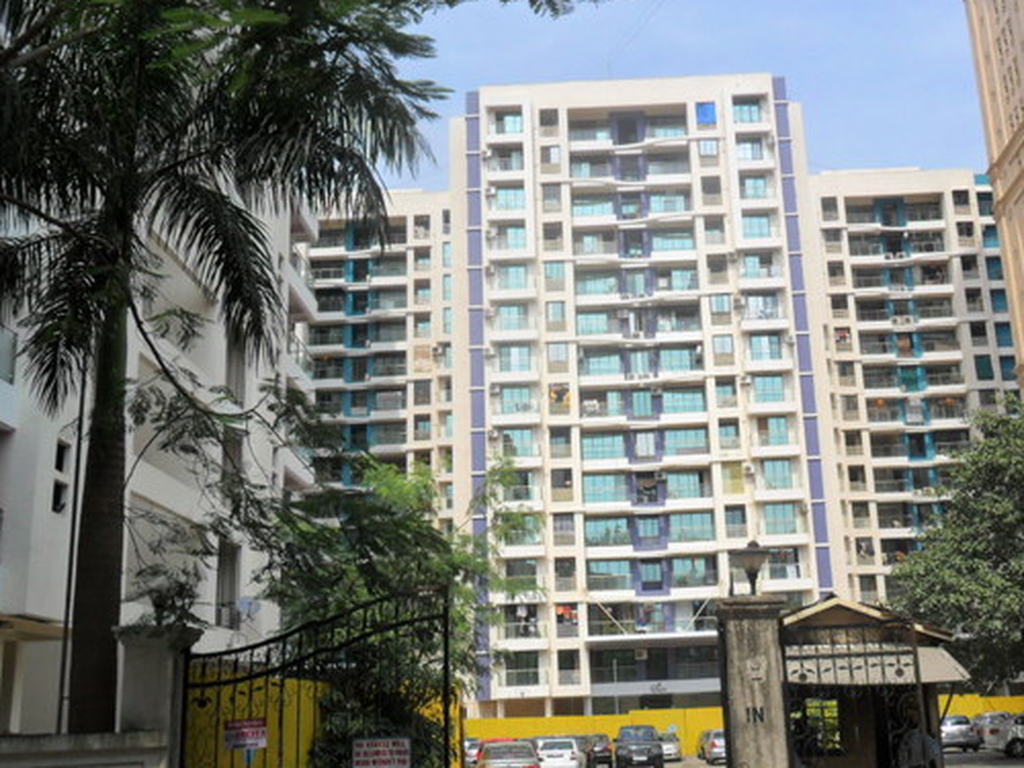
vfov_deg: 35.1
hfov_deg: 45.6
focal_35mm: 41
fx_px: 1213
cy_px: 416
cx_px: 602
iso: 100
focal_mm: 5.7
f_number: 3.7
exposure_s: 1/1000
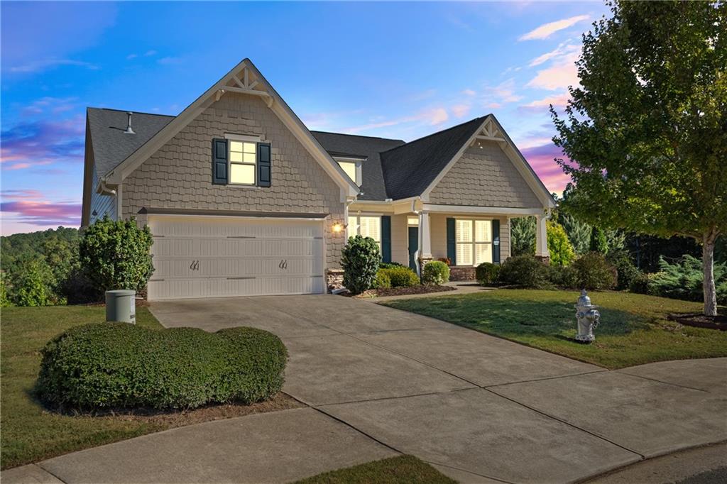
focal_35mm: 28
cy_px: 242
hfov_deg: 66.4
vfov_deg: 47.1
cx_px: 364
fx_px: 555
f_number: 8
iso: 1250
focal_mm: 27.5
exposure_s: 1/3200
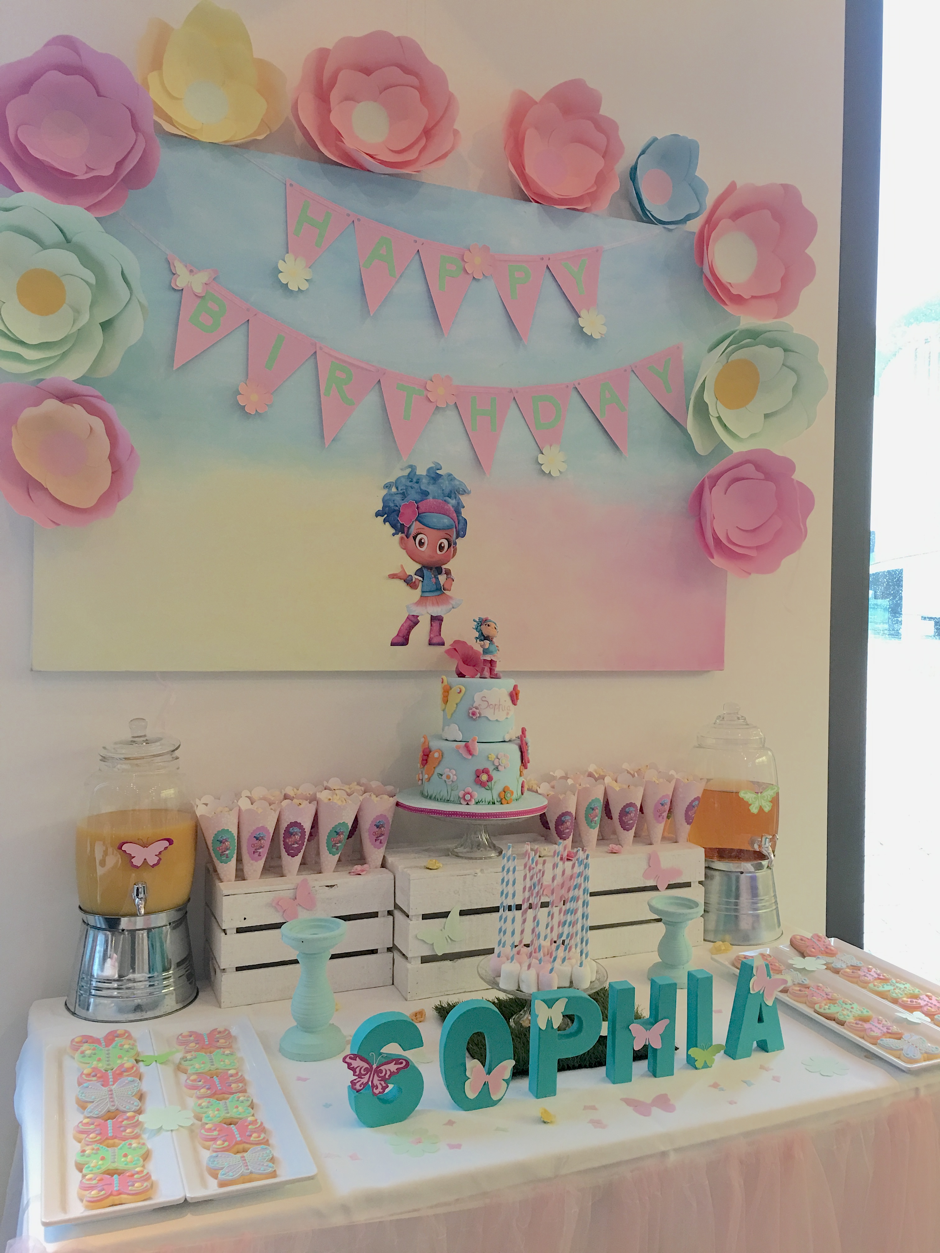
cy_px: 626
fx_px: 1050
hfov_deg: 48.2
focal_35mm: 29
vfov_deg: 61.7
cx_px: 470
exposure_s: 1/17
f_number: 2.2
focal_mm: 4.15
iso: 64
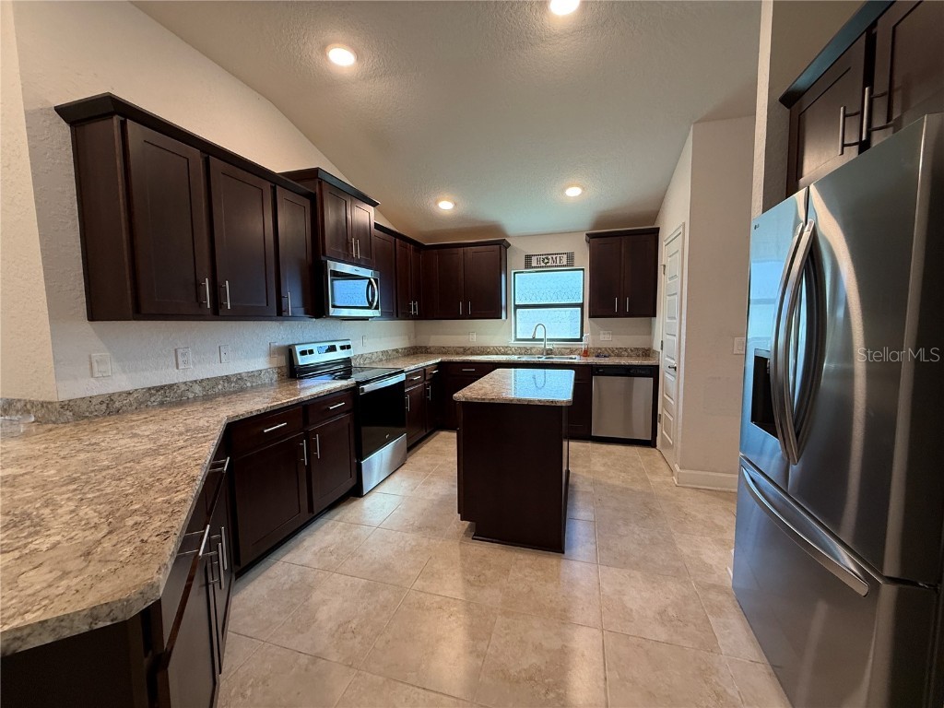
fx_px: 382
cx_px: 472
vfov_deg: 85.7
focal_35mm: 14
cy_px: 354
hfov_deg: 102.1
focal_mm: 2.22
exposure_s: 1/60
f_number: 2.2
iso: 200
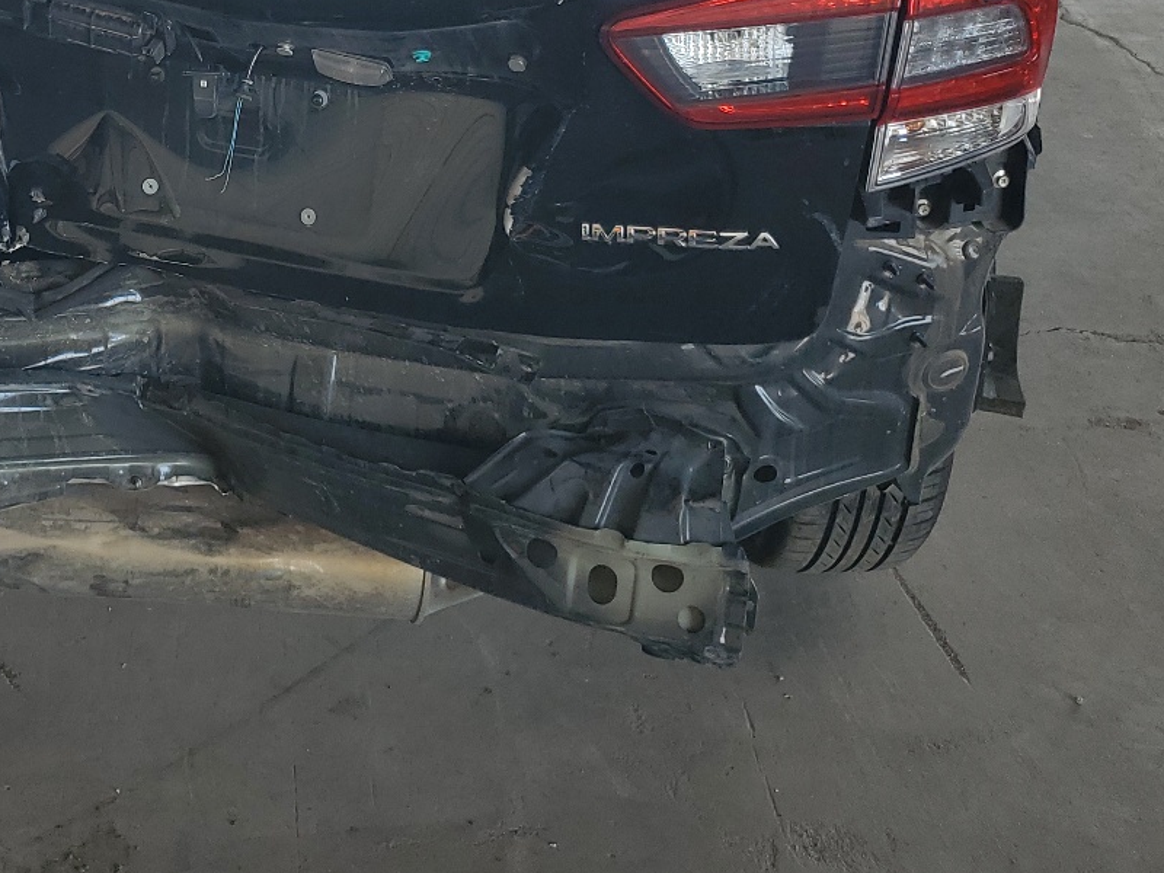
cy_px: 68
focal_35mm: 52
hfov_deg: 35.6
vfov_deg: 26.9
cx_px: 228
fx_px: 1749
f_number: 1.5
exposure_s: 1/120
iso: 50
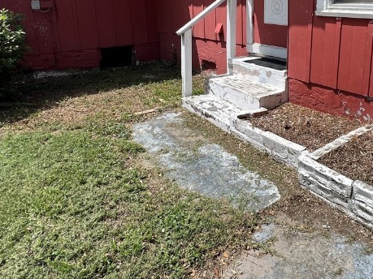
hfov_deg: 60.9
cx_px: 231
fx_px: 312
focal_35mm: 29
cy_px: 67
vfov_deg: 46.3
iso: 32
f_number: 1.8
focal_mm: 1.57
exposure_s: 1/1727
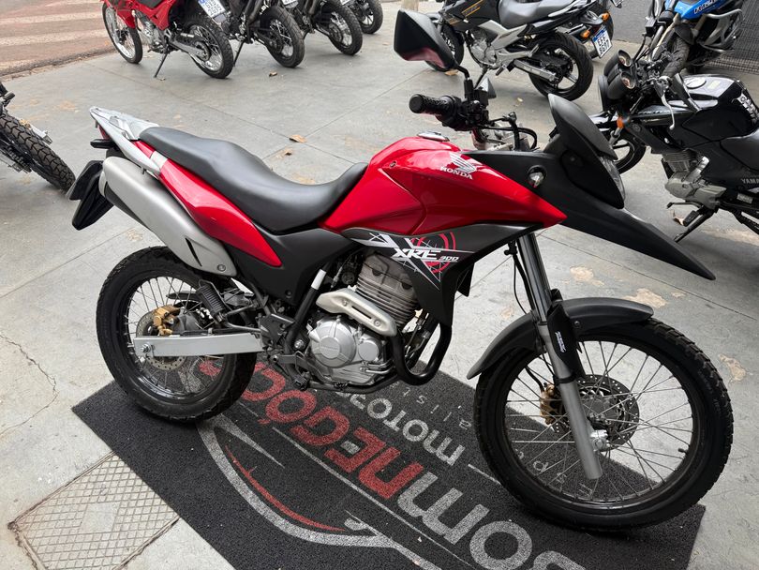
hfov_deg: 71.6
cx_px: 380
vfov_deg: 56.8
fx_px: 526
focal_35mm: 24
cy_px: 285
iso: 80
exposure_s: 1/121
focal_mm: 6.76
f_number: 1.78
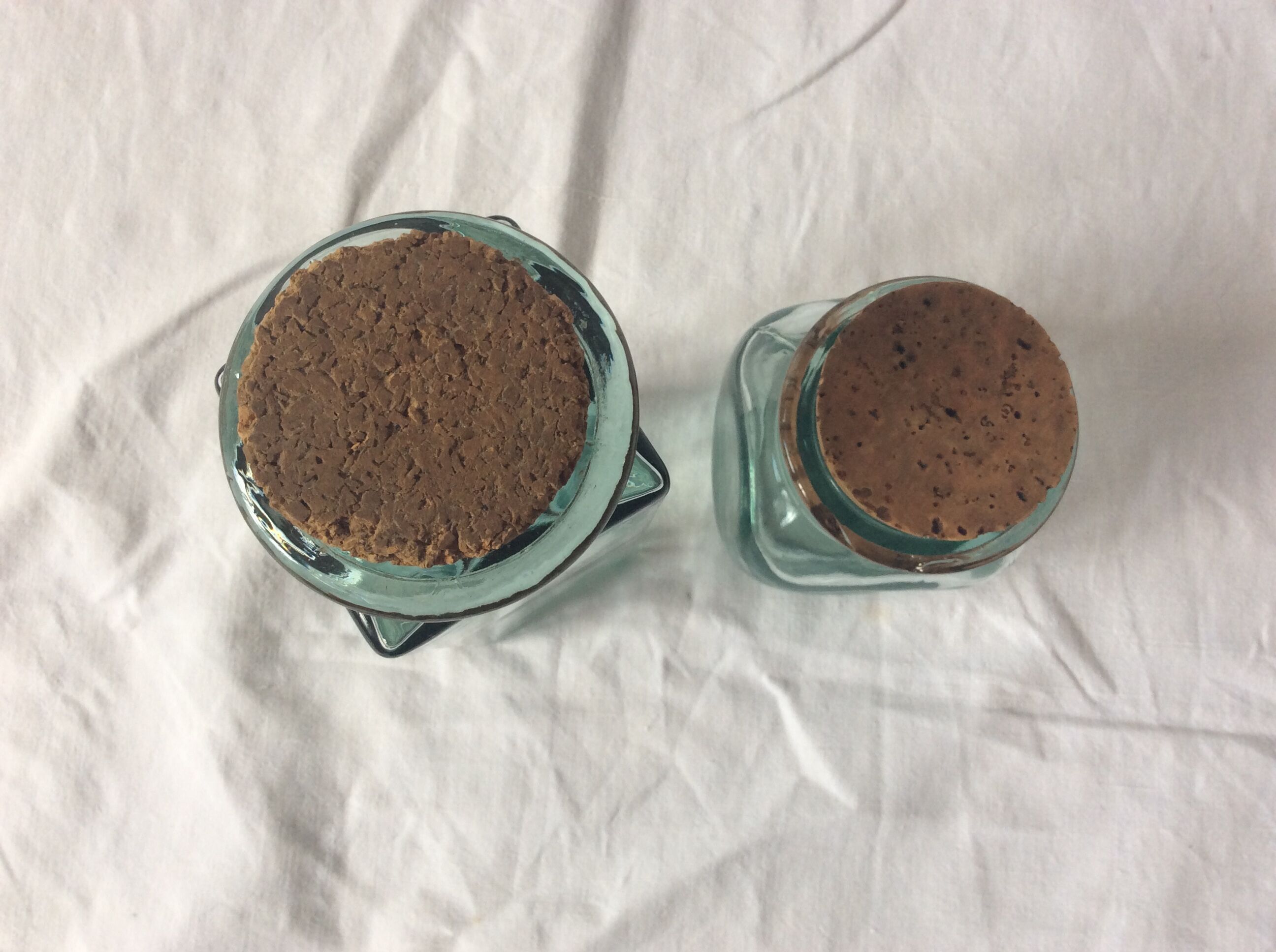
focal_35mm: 32
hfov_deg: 56.9
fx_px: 1178
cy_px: 476
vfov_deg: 44.1
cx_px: 638
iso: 40
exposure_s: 1/33
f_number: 2.4
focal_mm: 3.3
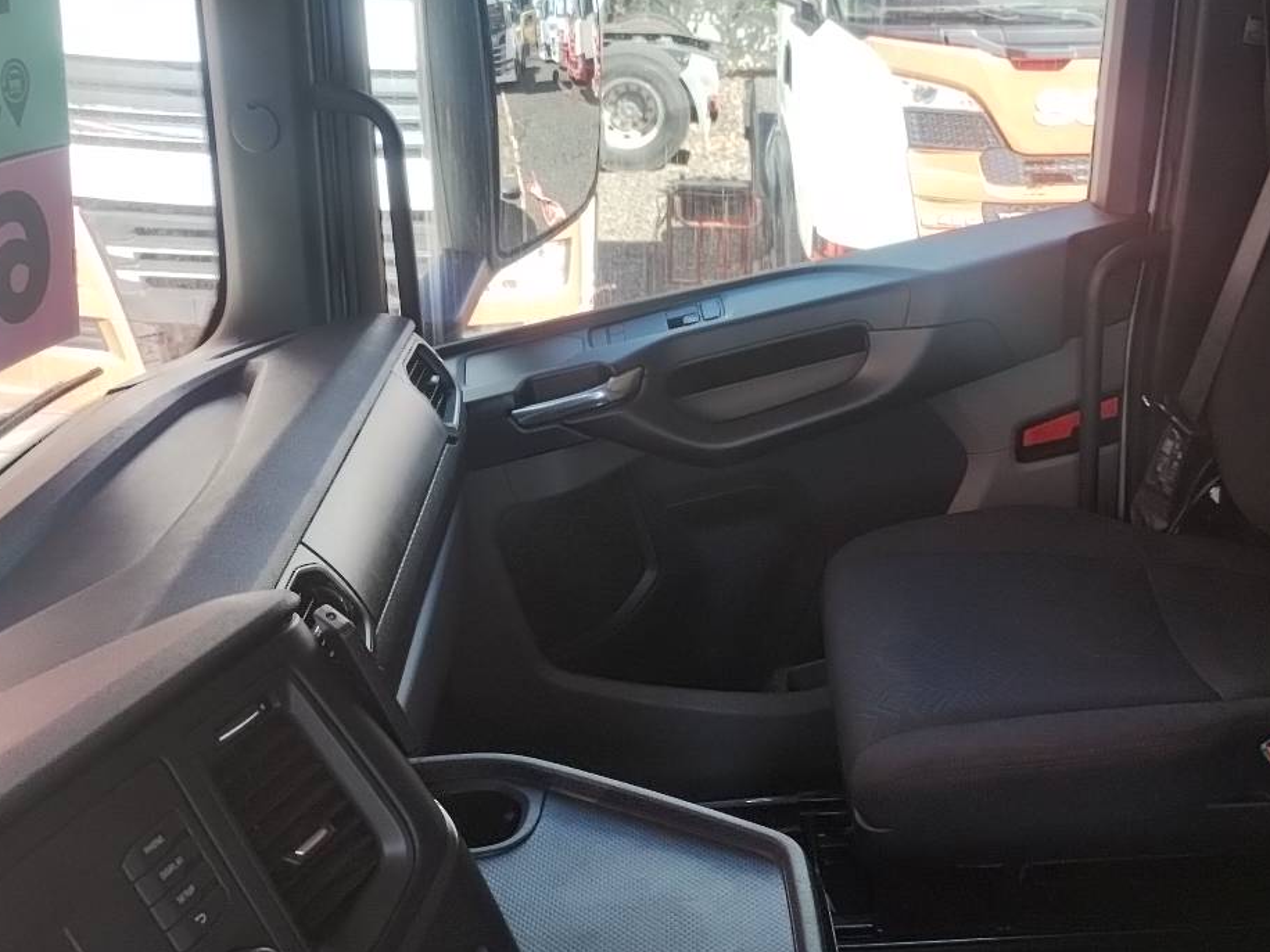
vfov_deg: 32.9
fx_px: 1614
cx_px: 756
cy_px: 430
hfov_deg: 42.8
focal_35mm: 44
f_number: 1.8
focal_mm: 4.27
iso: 145
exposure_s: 1/120
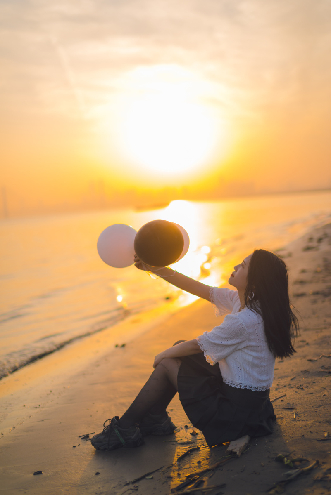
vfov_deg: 39.6
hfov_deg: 27.0
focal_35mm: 50
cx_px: 166
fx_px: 689
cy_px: 248
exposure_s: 1/2500
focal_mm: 50
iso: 100
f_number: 1.4
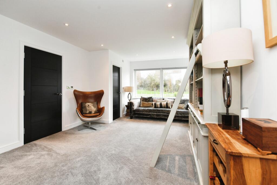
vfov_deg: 73.8
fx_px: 123
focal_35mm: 16
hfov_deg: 96.7
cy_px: 92
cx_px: 138
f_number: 6.3
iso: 800
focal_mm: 16
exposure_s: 1/80
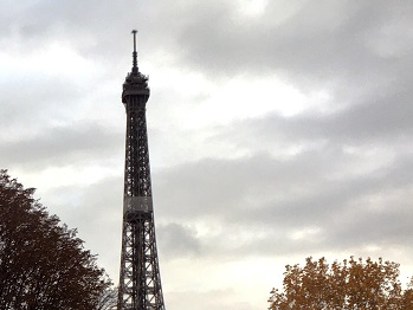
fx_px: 991
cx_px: -14
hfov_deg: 22.5
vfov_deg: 17.1
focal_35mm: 83
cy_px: 354
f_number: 2.2
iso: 32
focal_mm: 4.15
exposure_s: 1/100
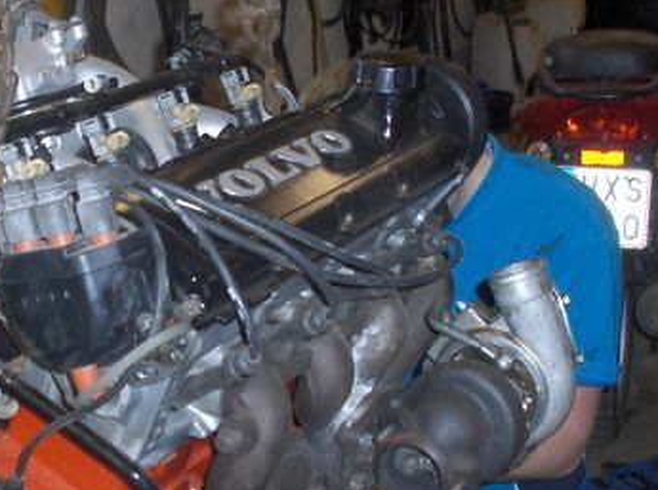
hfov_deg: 36.7
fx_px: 986
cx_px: 250
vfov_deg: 27.6
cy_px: 360
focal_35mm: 52
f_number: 2.8
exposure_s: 1/60
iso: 53
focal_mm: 5.8
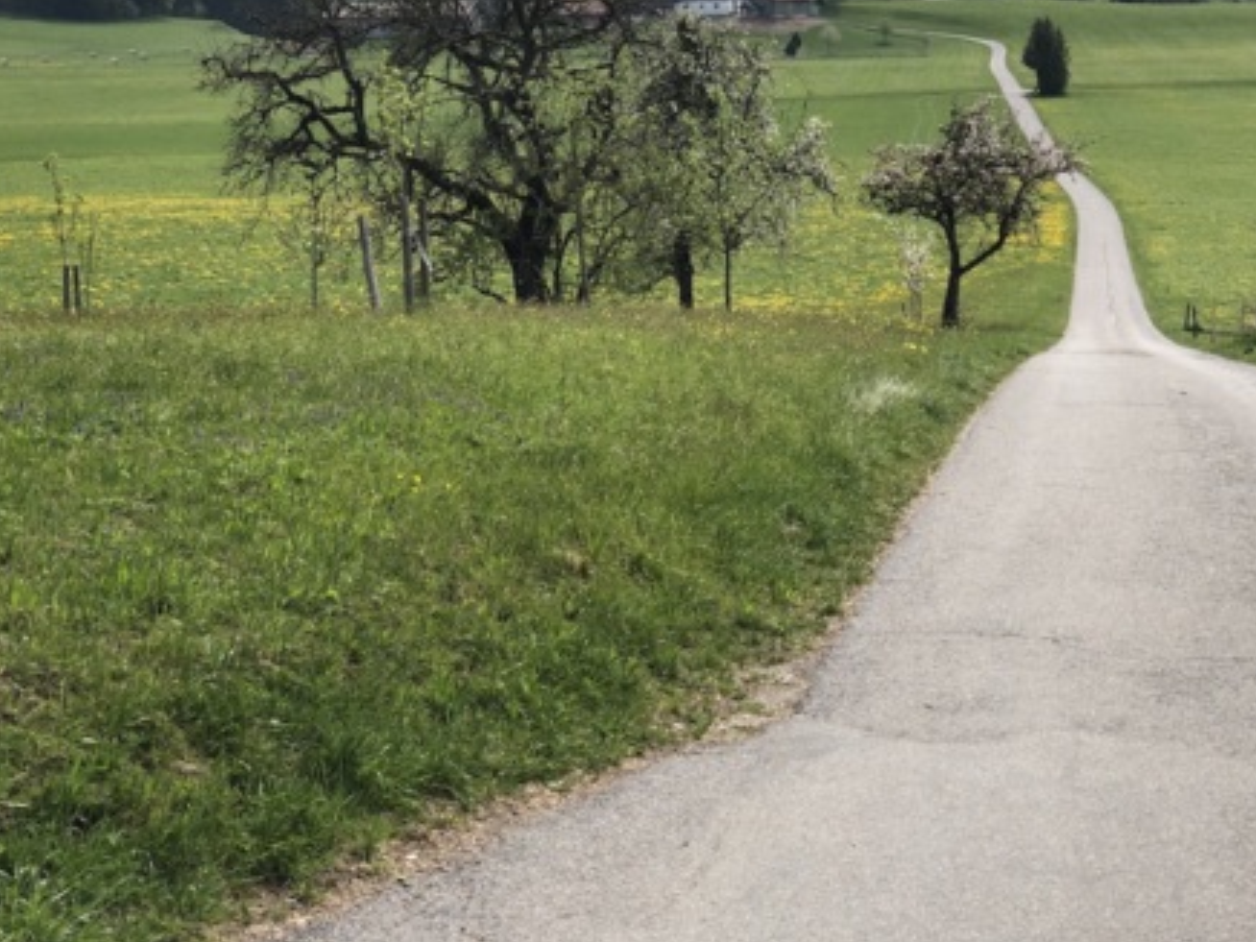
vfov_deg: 21.0
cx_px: 765
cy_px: 389
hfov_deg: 27.7
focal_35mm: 70
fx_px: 2540
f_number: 2.4
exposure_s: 1/750
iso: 16
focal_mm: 6
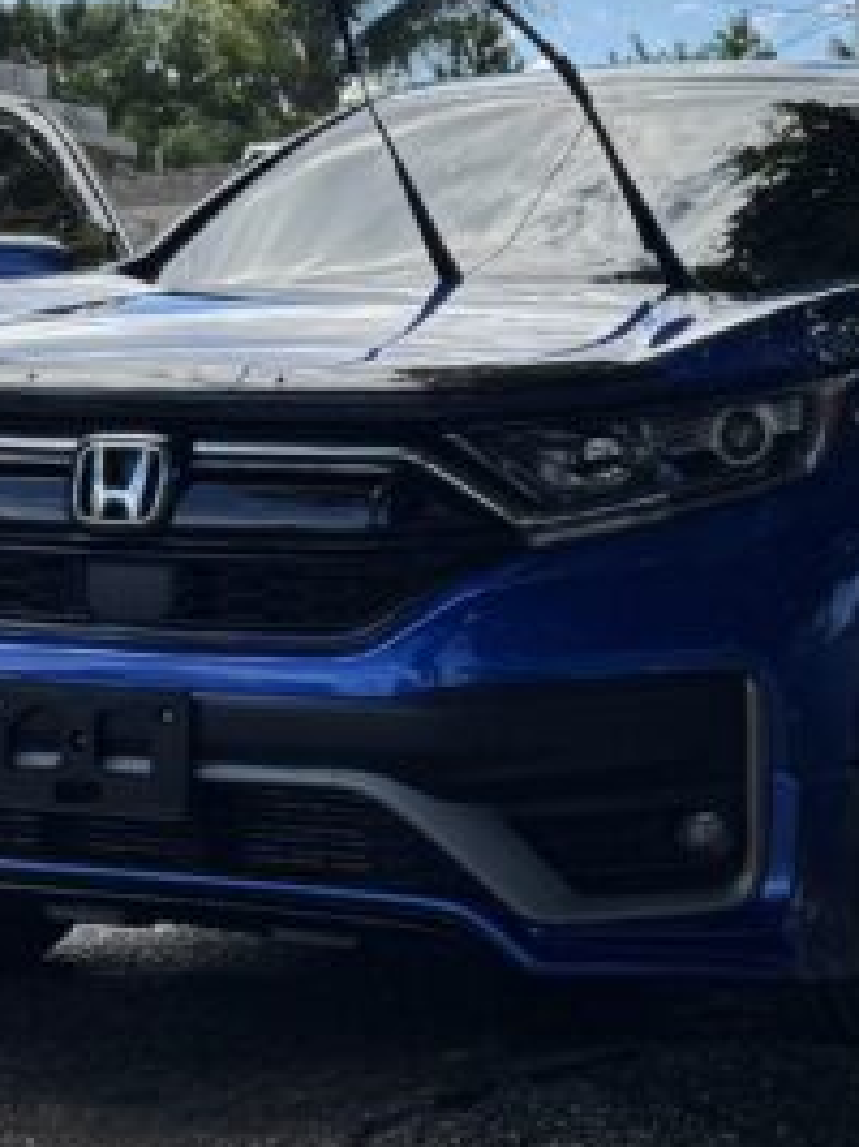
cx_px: 640
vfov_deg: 21.3
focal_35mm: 92
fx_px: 3046
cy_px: 623
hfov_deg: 16.0
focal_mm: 6.76
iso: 80
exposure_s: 1/3597
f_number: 1.78
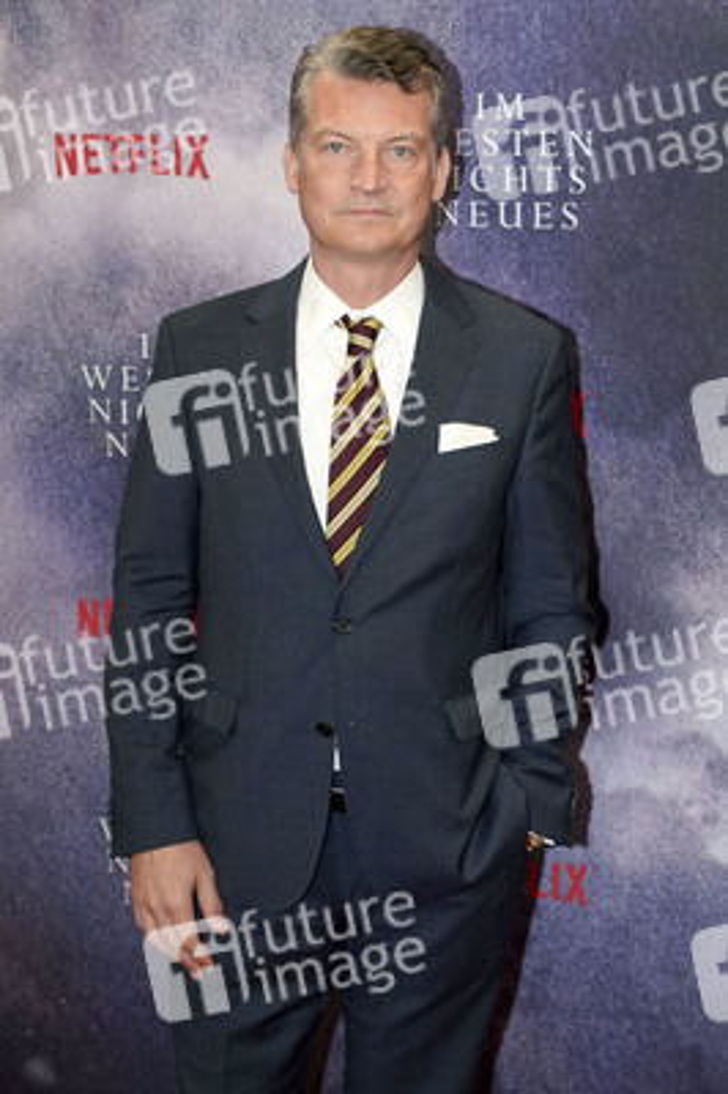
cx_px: 364
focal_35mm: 66
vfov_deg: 30.5
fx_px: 2005
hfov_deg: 20.6
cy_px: 547
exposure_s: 1/160
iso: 640
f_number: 5.6
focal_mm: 66
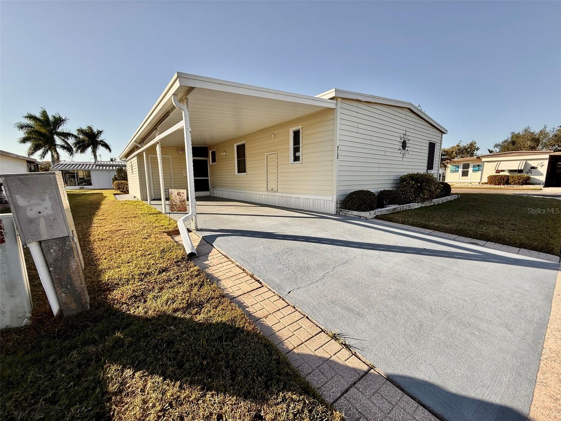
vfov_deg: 85.7
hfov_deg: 102.1
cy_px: 210
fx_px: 227
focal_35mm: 14
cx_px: 280
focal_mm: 2.22
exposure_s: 1/1145
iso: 50
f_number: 2.2
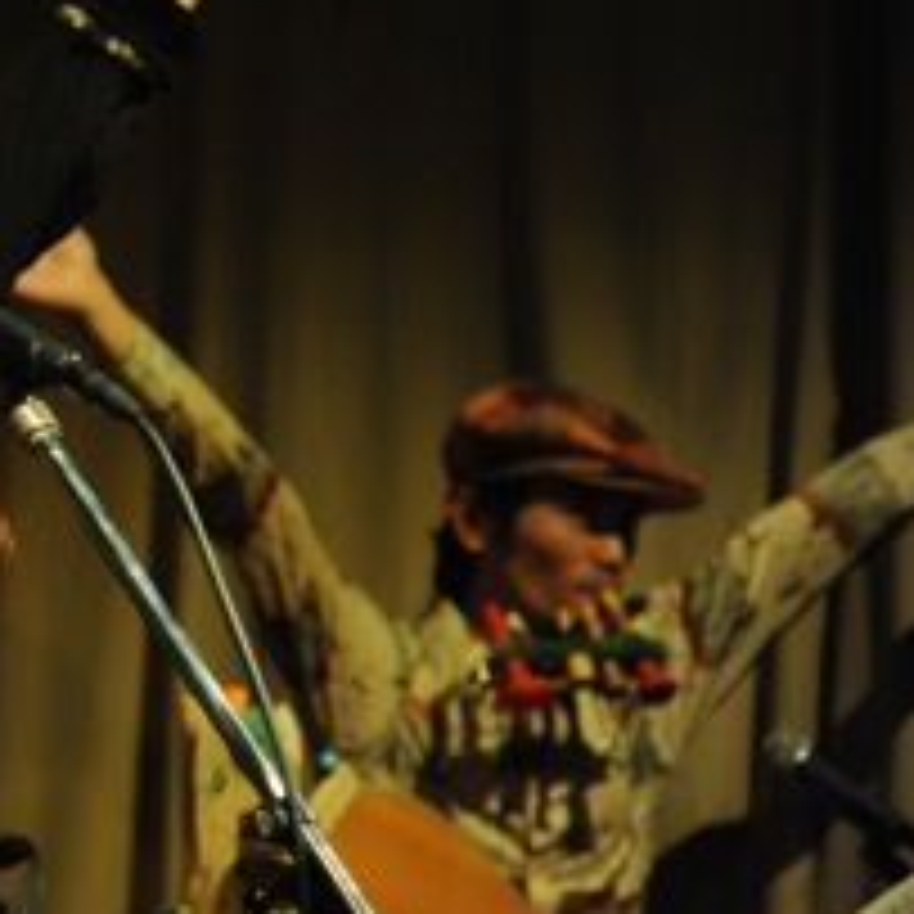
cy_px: 385
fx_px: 4780
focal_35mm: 160
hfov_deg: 10.8
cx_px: -77
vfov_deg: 10.9
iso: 6400
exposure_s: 1/80
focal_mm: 85
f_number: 4
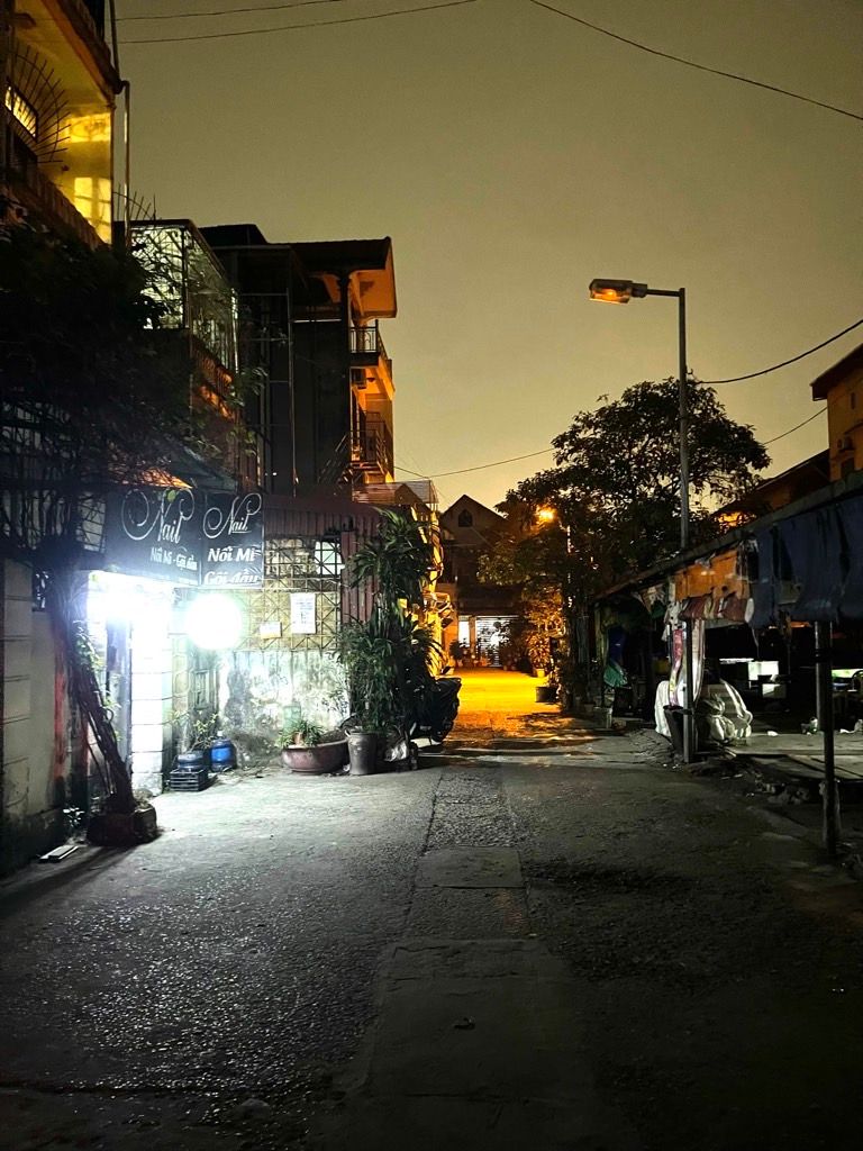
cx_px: 432
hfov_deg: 54.9
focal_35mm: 25
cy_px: 576
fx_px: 831
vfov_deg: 69.4
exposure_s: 1/20
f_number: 1.6
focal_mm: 5.1
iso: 1000
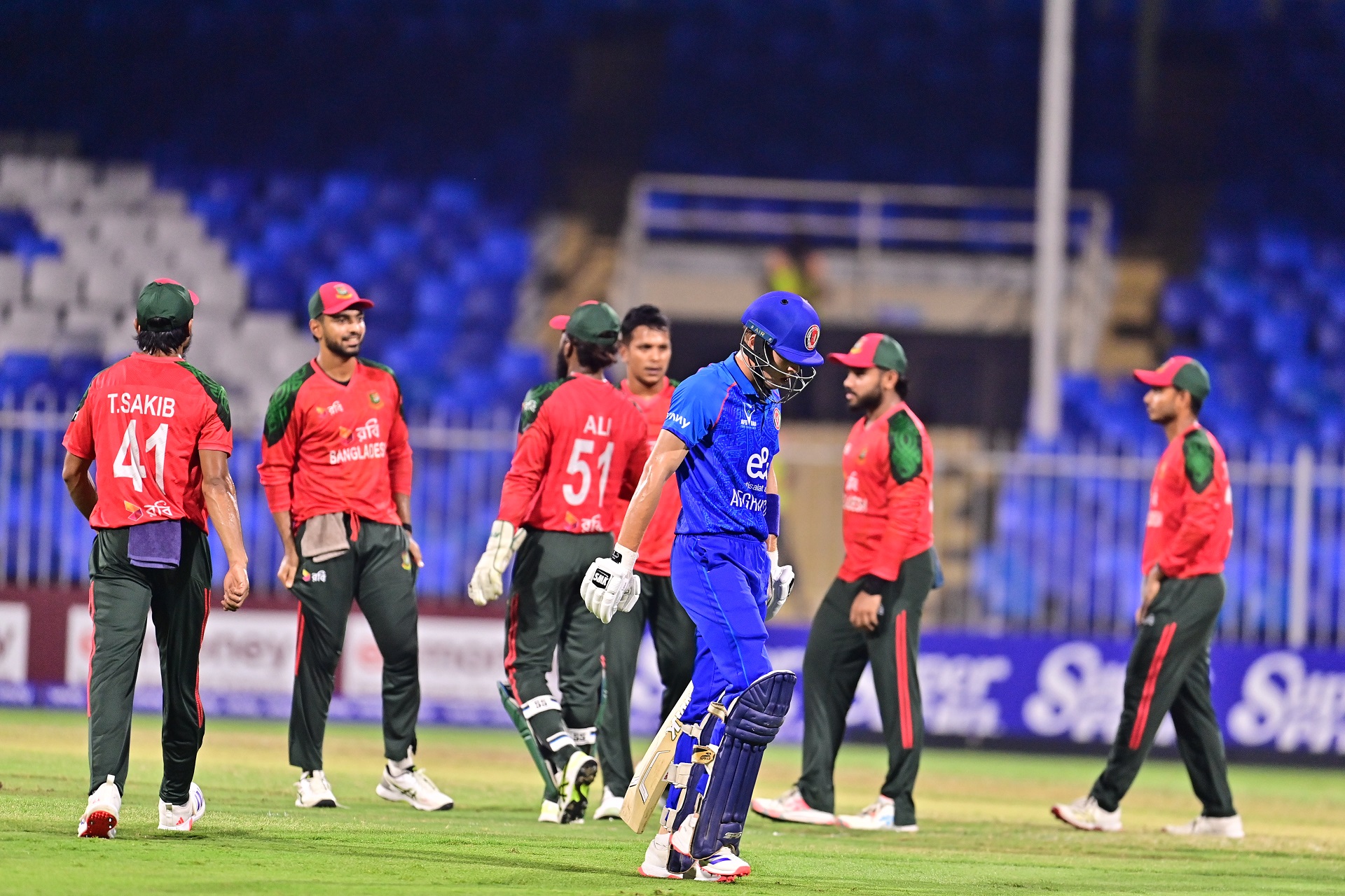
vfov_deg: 2.7
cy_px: 448
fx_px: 18679
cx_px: 672
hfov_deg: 4.1
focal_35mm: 500
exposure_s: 1/1000
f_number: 4
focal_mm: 500
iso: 2500
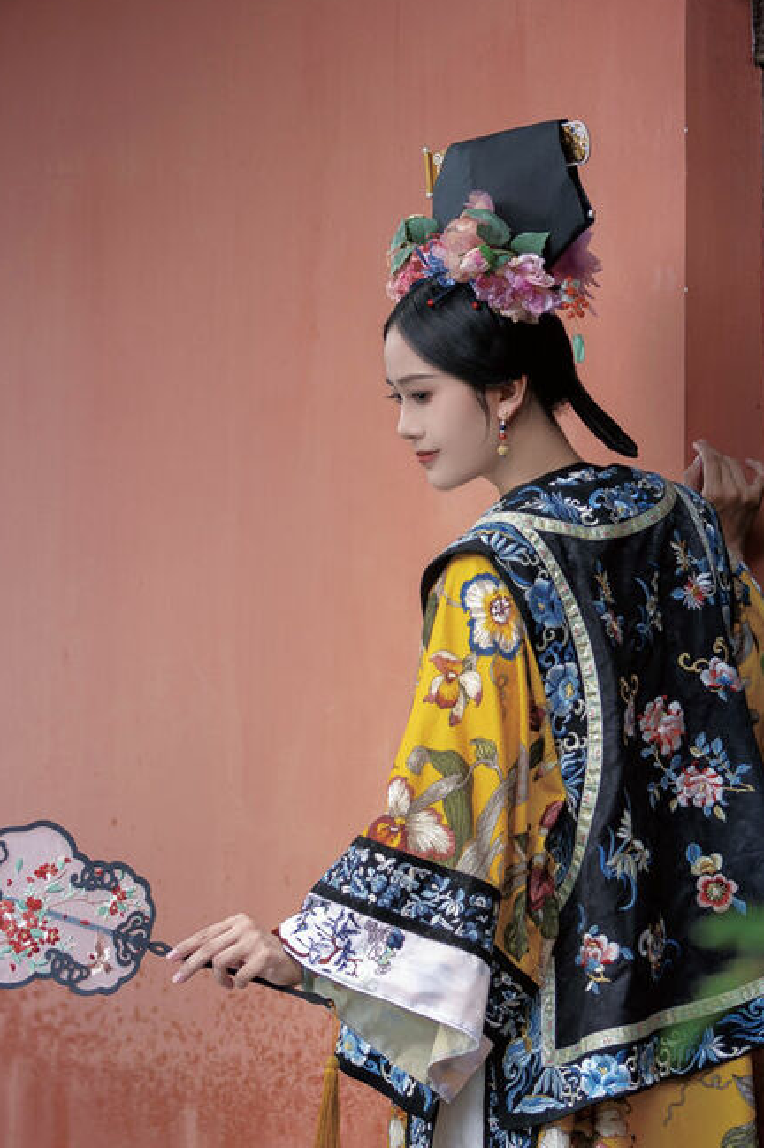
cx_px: 668
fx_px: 5417
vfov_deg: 12.1
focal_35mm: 170
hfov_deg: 8.0
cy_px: 291
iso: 100
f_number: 2.8
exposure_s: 1/250
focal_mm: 70
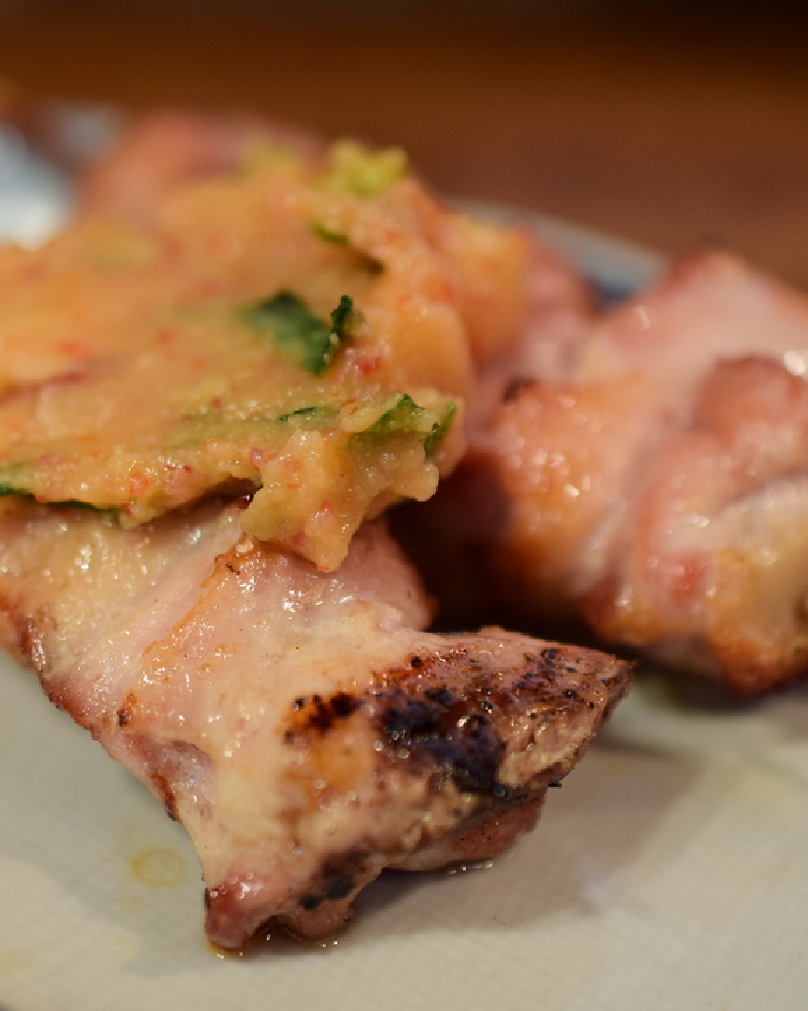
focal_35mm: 88
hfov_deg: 17.4
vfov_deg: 21.7
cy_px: 492
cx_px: 277
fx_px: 2632
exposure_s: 1/60
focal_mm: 40
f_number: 3.2
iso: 560
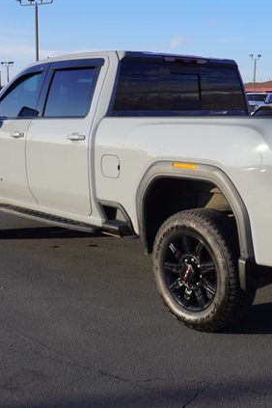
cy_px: 203
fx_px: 567
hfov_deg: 26.7
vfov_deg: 39.6
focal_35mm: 50
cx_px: 202
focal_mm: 22
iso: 100
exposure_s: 1/125
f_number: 9
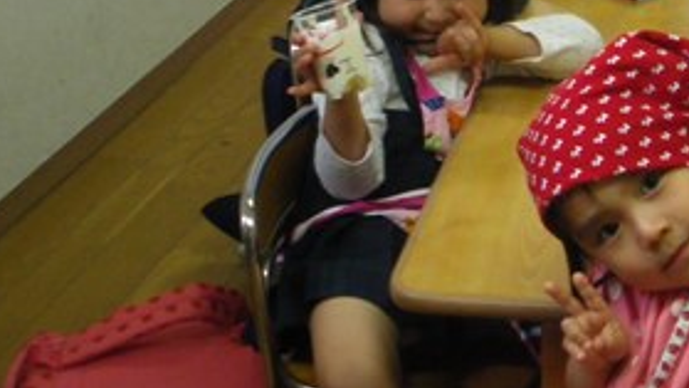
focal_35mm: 90
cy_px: -40
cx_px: 719
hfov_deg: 22.6
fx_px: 1644
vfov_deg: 13.2
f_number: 3.5
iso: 320
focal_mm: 6.3
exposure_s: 1/50
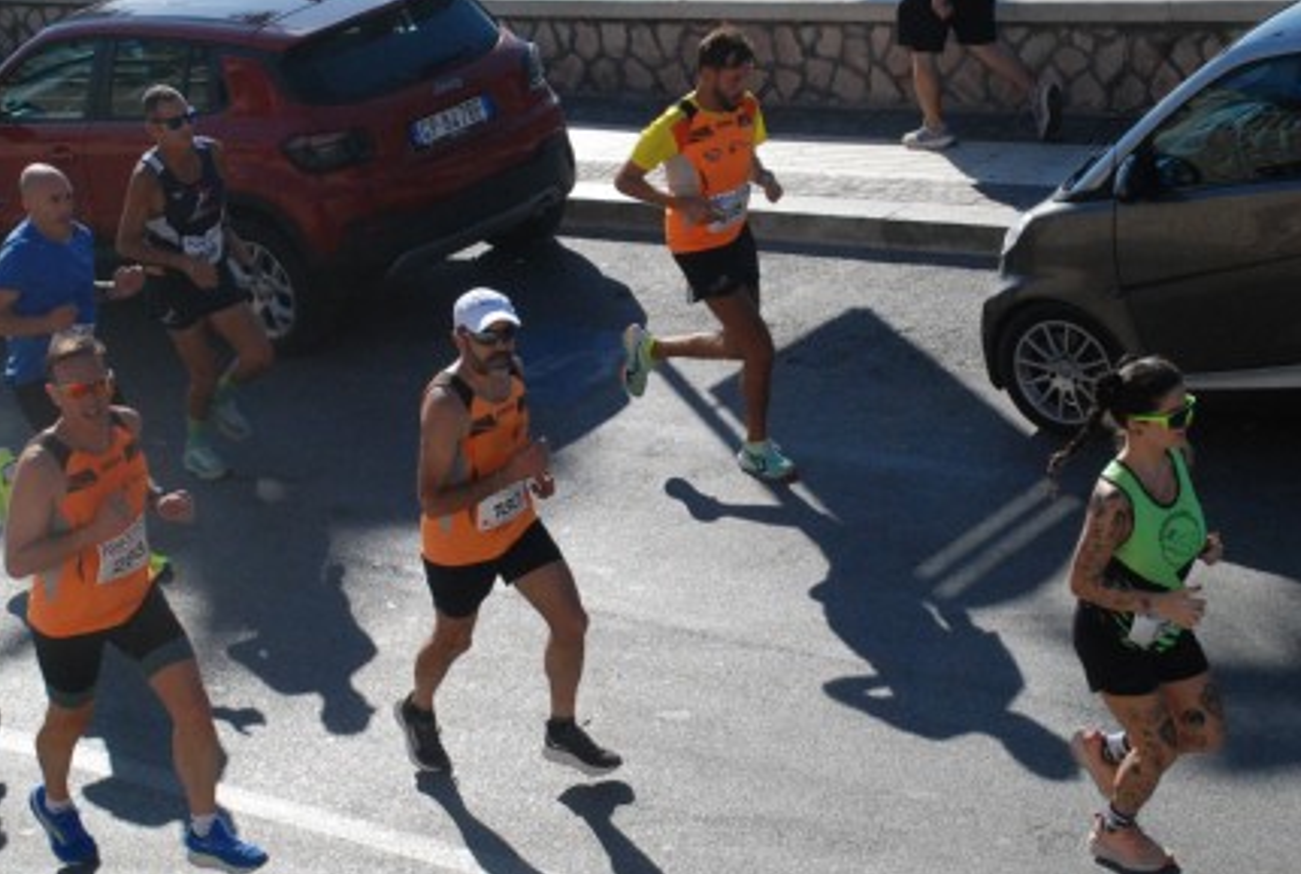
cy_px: 473
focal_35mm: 92
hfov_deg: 22.1
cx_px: 711
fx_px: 3333
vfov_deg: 14.9
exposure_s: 1/2000
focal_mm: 44
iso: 1000
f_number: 8
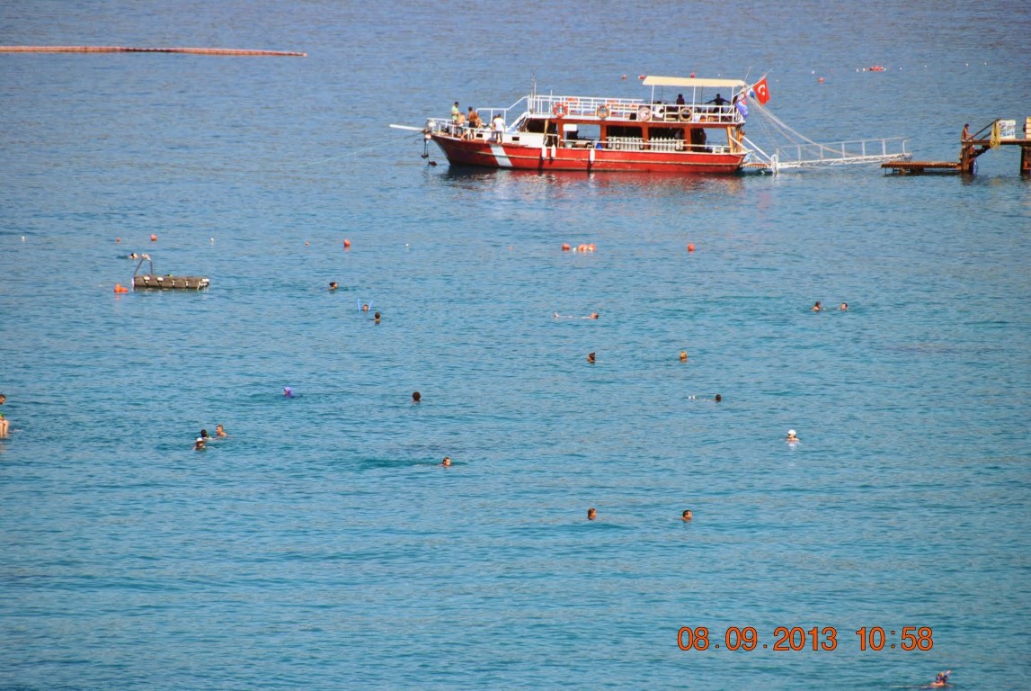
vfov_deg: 4.6
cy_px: 346
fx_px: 8603
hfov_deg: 6.9
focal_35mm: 300
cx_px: 516
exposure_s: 1/1000
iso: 200
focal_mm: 200
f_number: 5.6
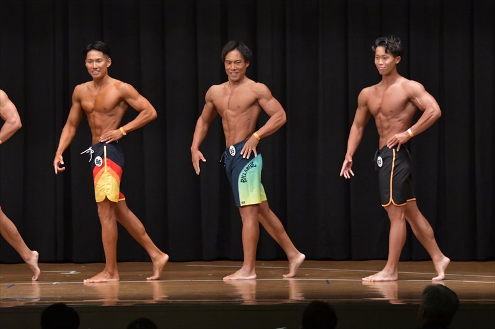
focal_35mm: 187
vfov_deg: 7.3
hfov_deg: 11.0
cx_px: 248
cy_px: 164
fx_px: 2570
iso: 6400
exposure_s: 1/400
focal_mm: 125
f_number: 5.6
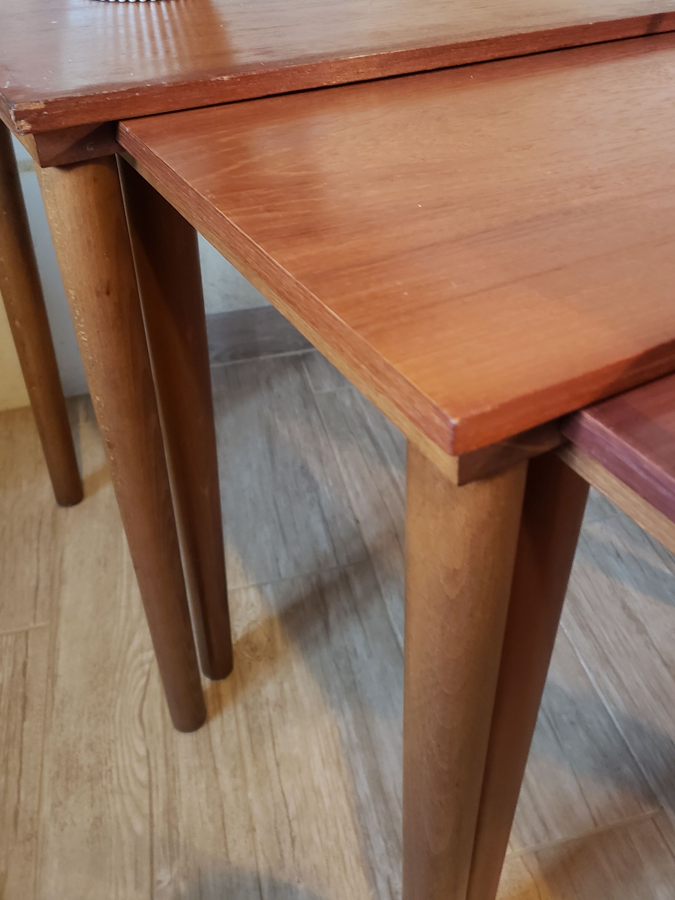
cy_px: 360
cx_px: 388
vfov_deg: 56.4
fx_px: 832
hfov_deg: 44.0
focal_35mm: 32
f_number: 1.5
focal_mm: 4.3
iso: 250
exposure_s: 1/20
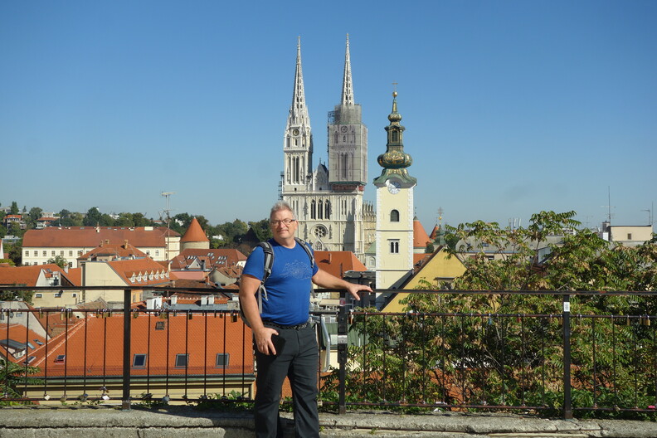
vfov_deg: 31.2
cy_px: 219
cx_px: 328
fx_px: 785
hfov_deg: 45.4
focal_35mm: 43
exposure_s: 1/800
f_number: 5
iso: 125
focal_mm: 16.01
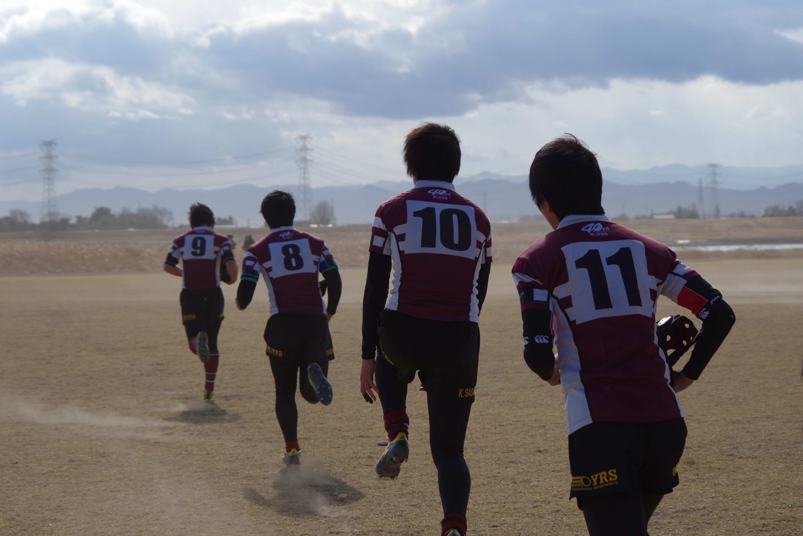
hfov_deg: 24.8
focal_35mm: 82
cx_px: 402
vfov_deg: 16.7
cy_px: 268
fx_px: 1829
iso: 200
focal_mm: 55
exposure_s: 1/1000
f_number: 5.6
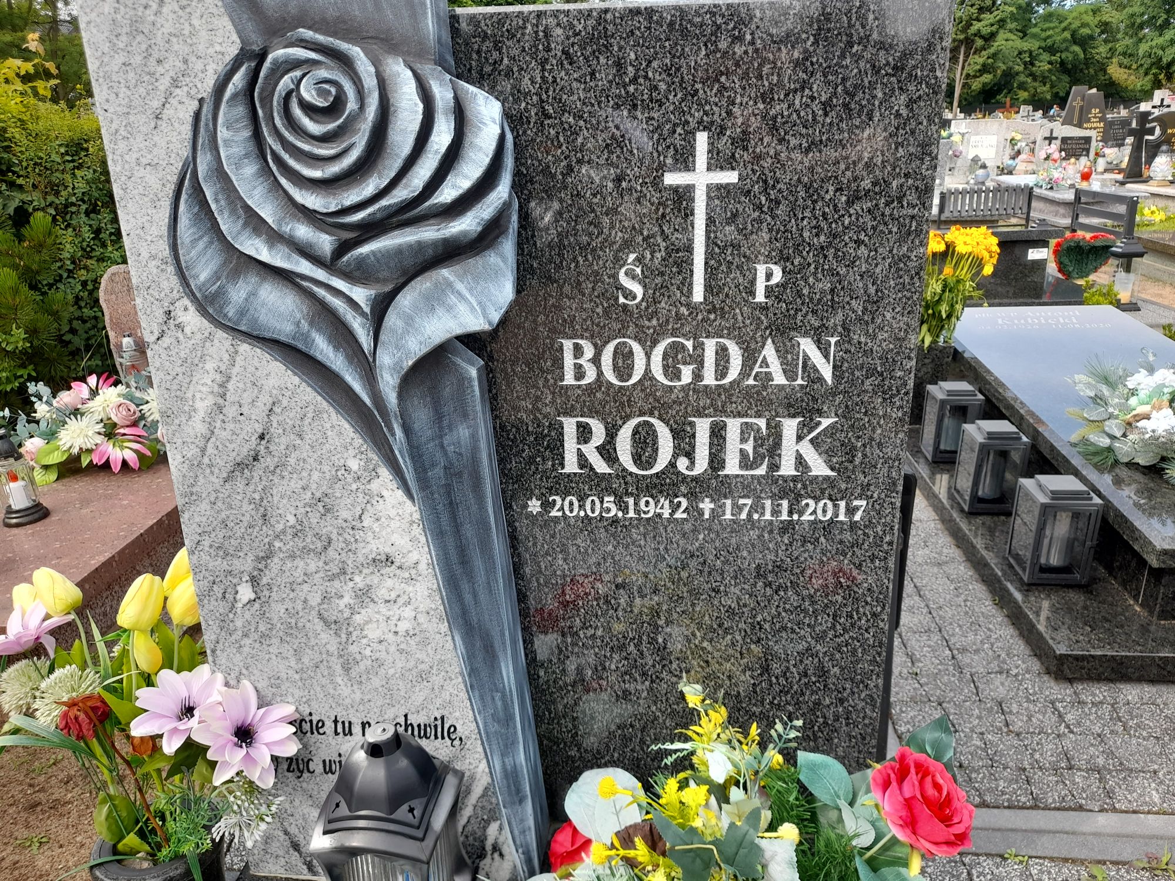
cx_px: 588
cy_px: 440
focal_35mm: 25
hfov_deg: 69.4
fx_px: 849
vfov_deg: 54.9
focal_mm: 4.6
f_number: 2
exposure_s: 1/181
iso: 20
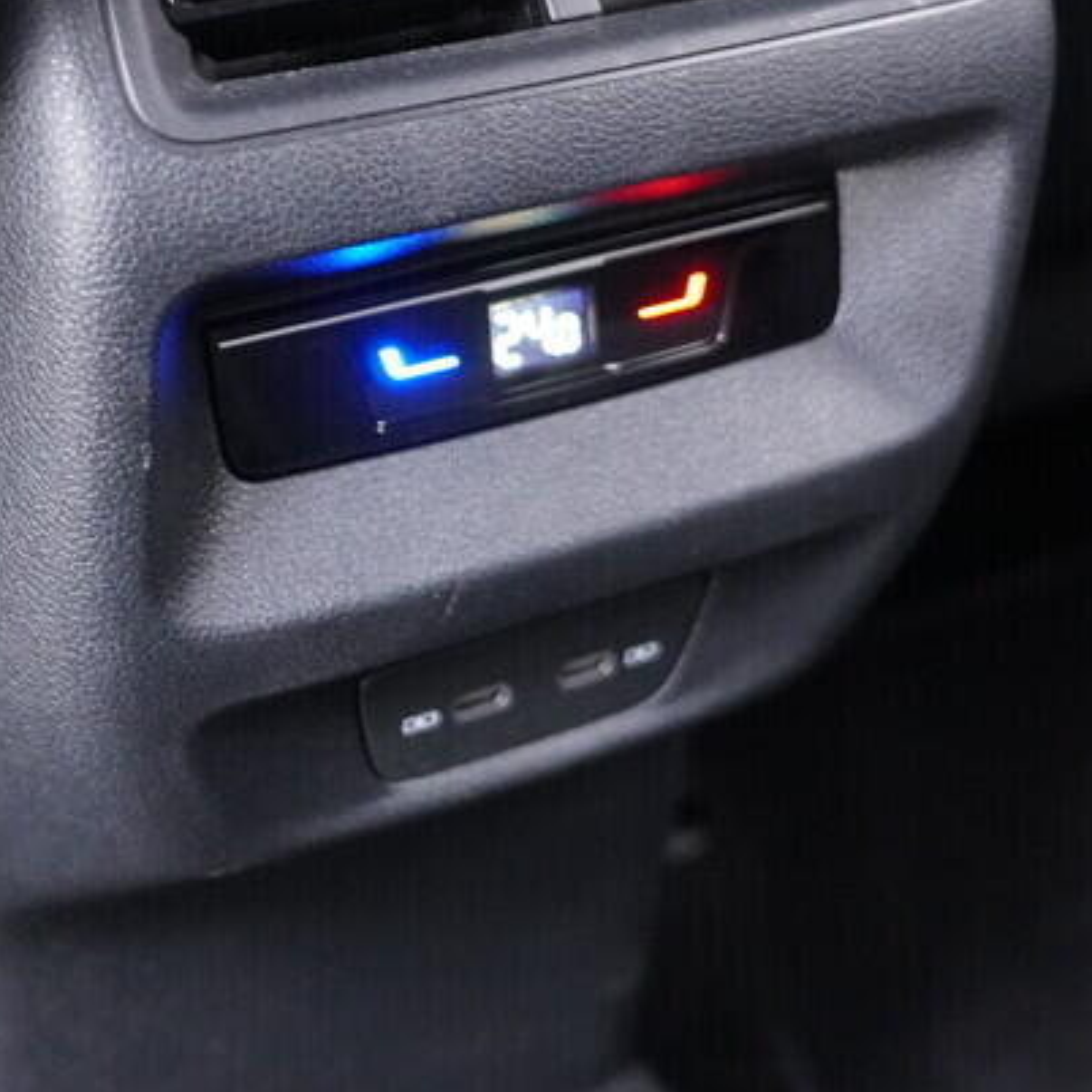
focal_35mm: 78
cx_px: 551
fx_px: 2784
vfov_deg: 22.1
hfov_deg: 22.2
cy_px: 395
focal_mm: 24
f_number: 2.8
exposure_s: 1/40
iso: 4000
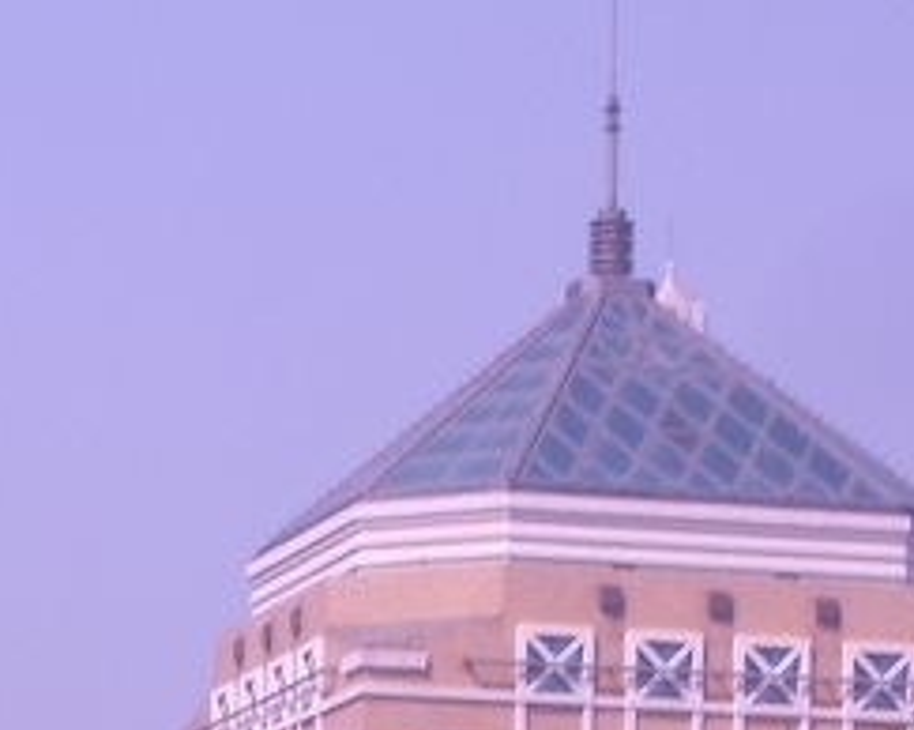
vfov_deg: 5.6
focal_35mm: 274
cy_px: 822
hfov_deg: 7.1
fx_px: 7406
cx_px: 181
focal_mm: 17.4
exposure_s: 1/160
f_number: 7.7
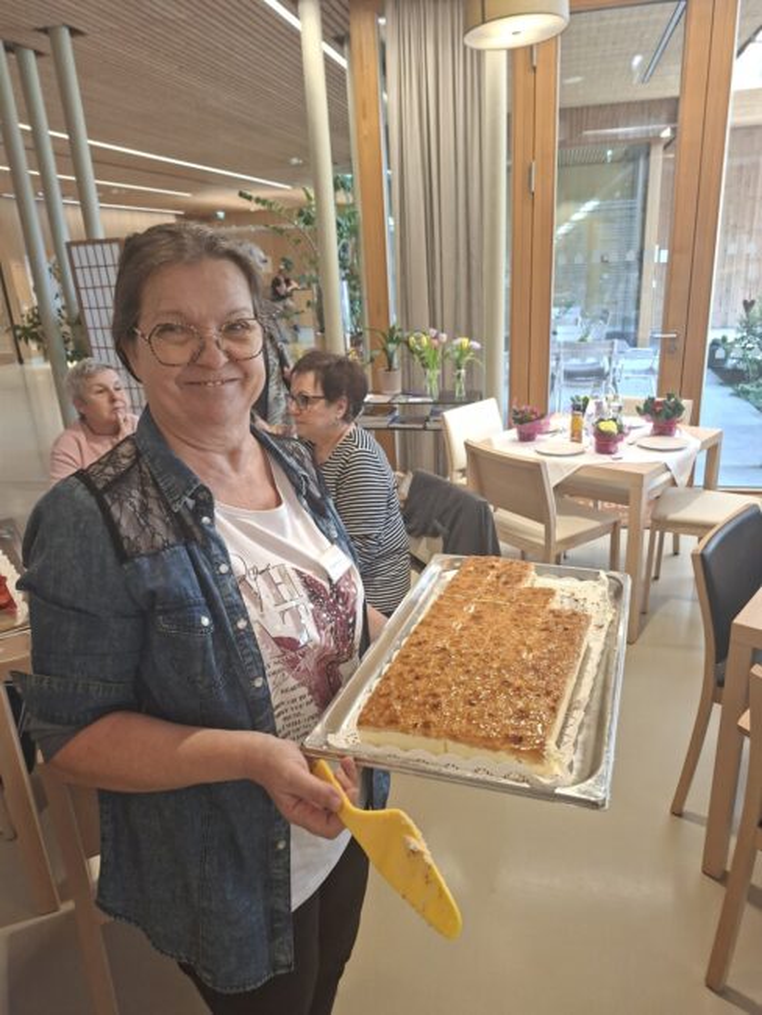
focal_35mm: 23
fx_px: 675
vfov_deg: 73.9
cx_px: 381
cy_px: 508
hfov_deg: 58.9
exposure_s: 1/100
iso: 320
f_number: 1.8
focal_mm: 5.54
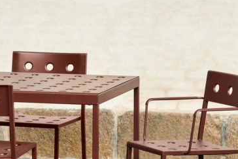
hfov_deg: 8.5
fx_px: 1581
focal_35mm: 239
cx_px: -29
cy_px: 74
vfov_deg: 5.8
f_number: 8
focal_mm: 85
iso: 400
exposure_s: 1/500
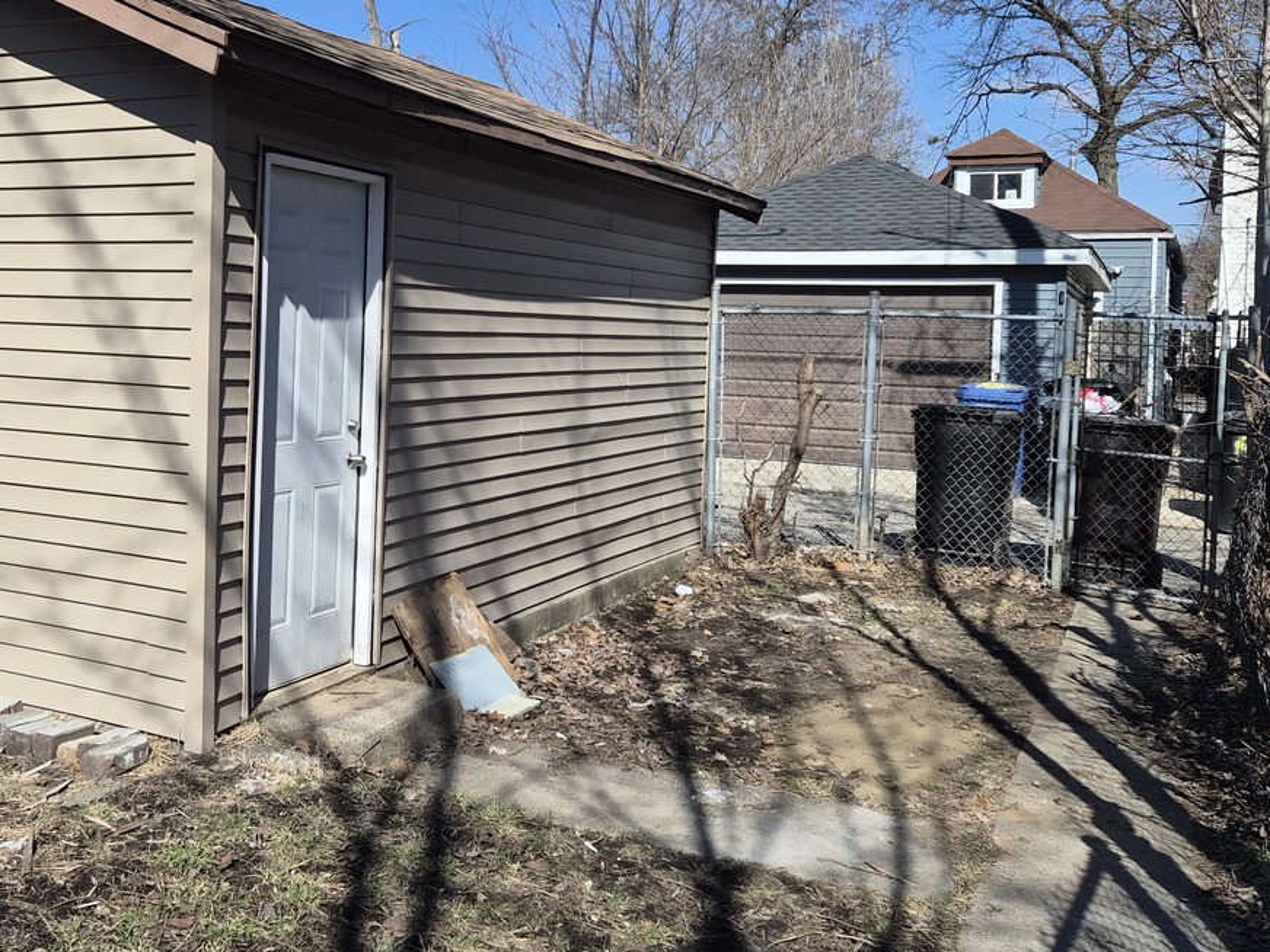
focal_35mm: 38
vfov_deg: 37.3
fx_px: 1394
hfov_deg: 47.9
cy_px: 320
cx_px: 396
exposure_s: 1/6304
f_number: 1.8
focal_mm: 5.4
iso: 80
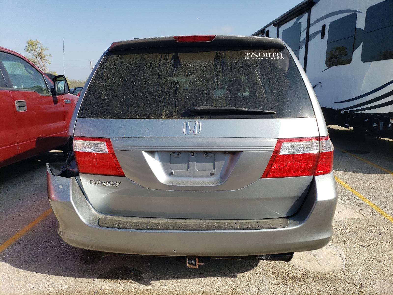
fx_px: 295
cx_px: 196
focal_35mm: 26
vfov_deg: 53.1
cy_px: 148
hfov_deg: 67.3
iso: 50
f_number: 1.5
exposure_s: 1/2500
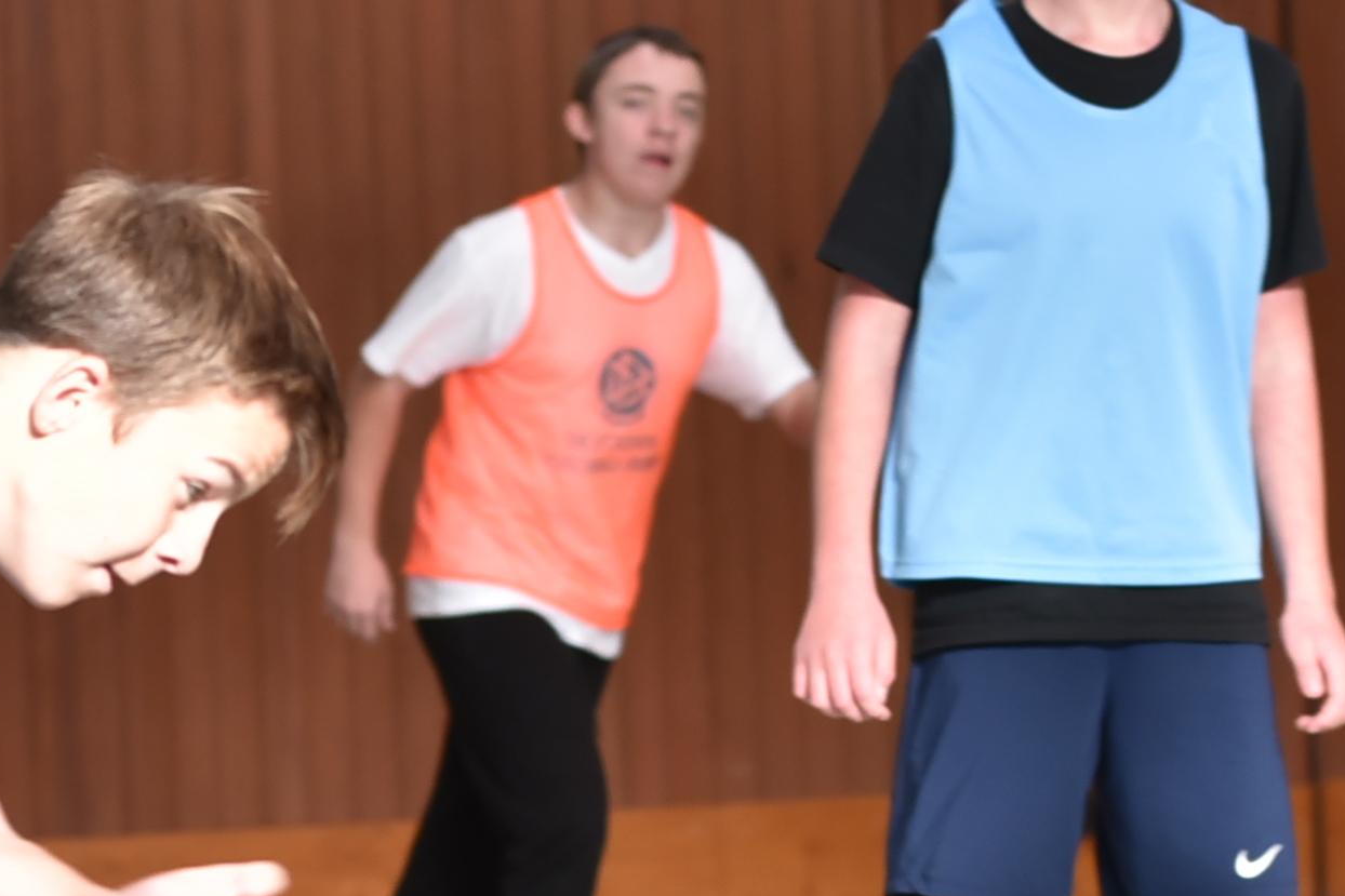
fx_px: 13821
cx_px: 692
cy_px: 1124
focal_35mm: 370
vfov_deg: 3.7
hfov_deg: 5.6
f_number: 4
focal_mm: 102
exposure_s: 1/500
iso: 720
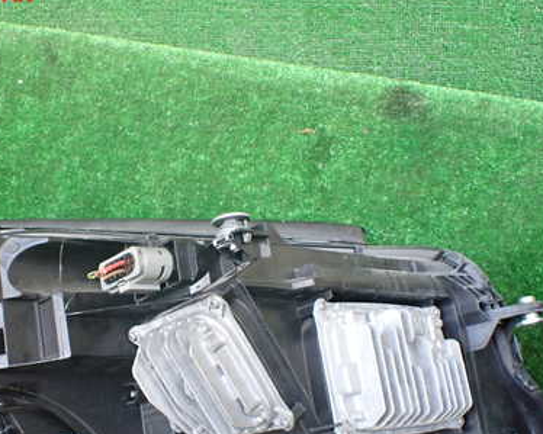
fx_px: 755
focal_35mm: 47
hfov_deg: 39.3
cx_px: 205
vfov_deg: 31.7
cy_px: 300
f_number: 2.3
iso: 500
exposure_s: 1/125
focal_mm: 5.4
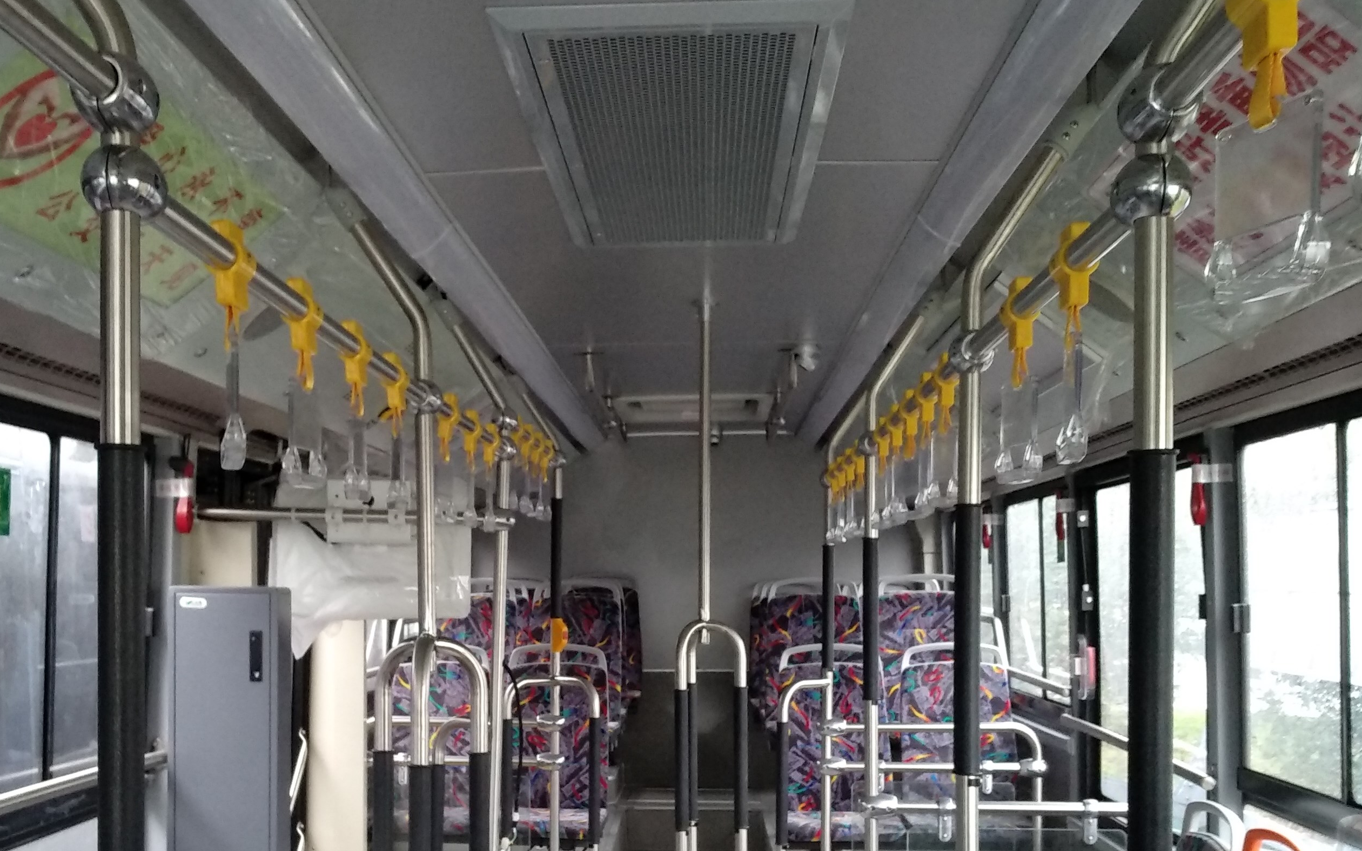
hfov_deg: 52.5
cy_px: 637
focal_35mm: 37
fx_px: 1373
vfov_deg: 33.8
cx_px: 566
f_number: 2.2
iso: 640
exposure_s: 1/25
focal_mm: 3.81
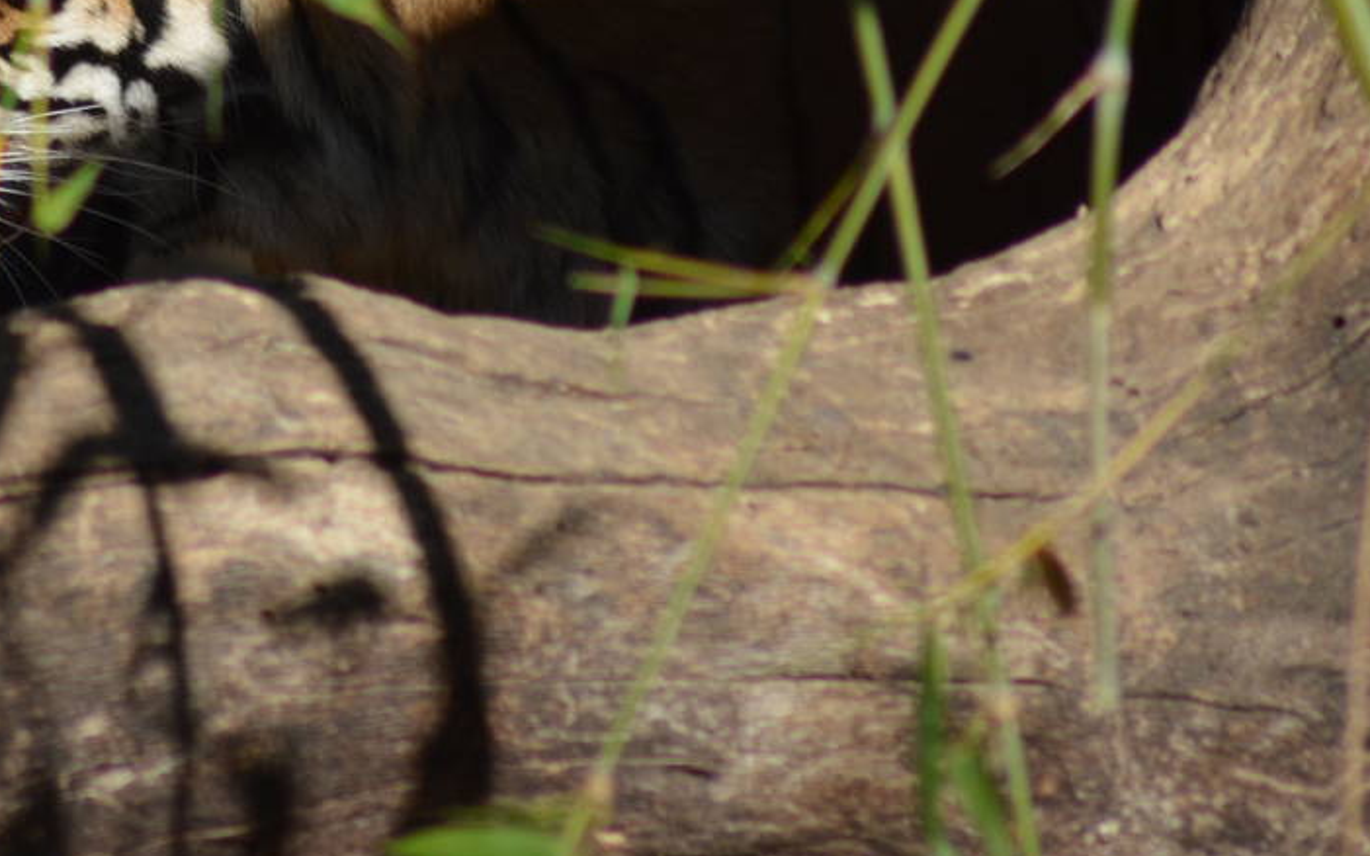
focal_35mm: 905
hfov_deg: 2.3
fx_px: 33787
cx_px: 135
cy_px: -20
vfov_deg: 1.5
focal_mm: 260
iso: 400
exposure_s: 1/2000
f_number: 5.6
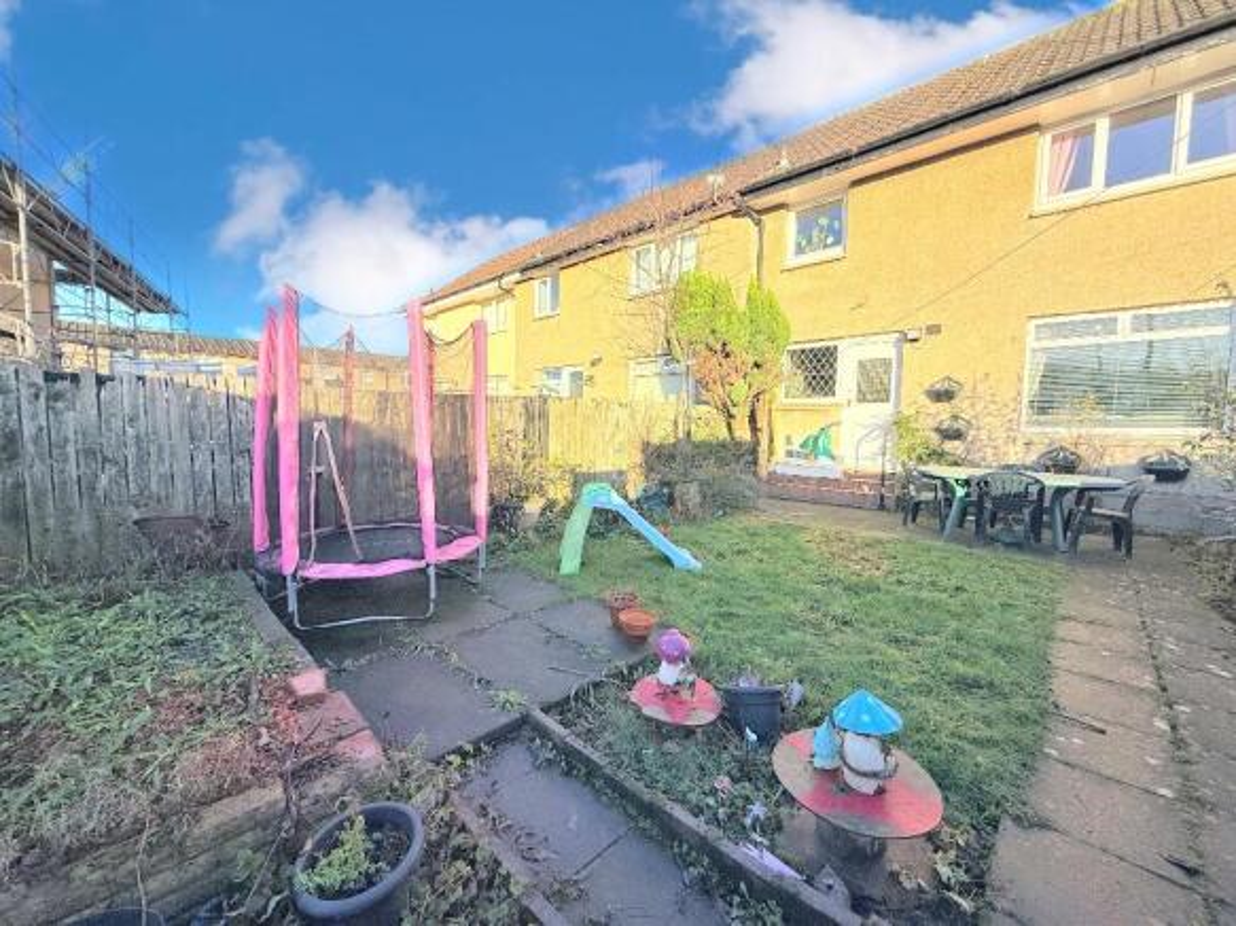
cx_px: 618
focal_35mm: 14
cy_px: 463
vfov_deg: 85.7
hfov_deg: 102.1
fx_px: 500
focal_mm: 2.22
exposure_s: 1/751
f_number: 2.2
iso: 50
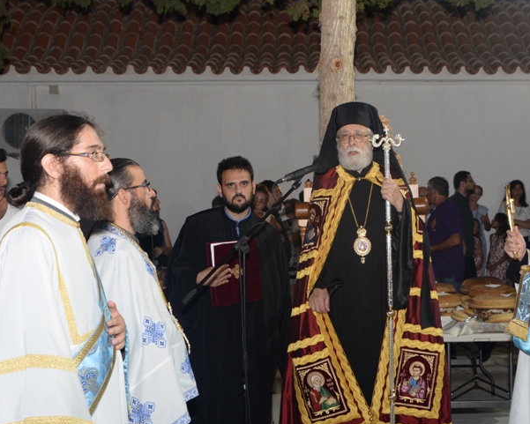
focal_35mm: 57
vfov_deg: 26.7
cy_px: 243
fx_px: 894
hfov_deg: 32.7
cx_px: 351
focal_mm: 38
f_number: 7.1
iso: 1250
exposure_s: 1/60
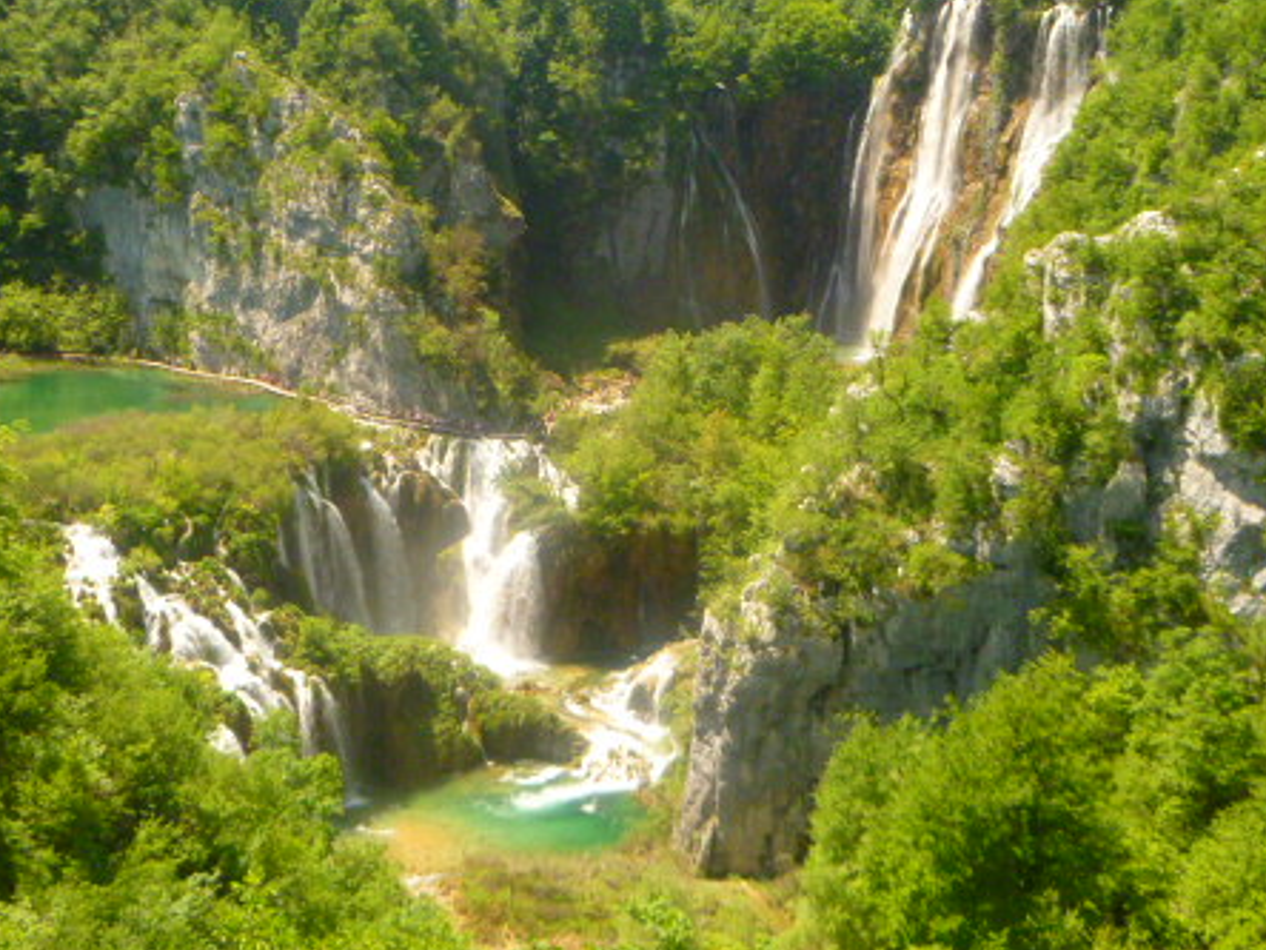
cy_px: 417
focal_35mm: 49
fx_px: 1792
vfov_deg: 29.6
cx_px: 647
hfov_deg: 38.9
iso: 400
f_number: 3.6
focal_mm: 6.1
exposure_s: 1/1300
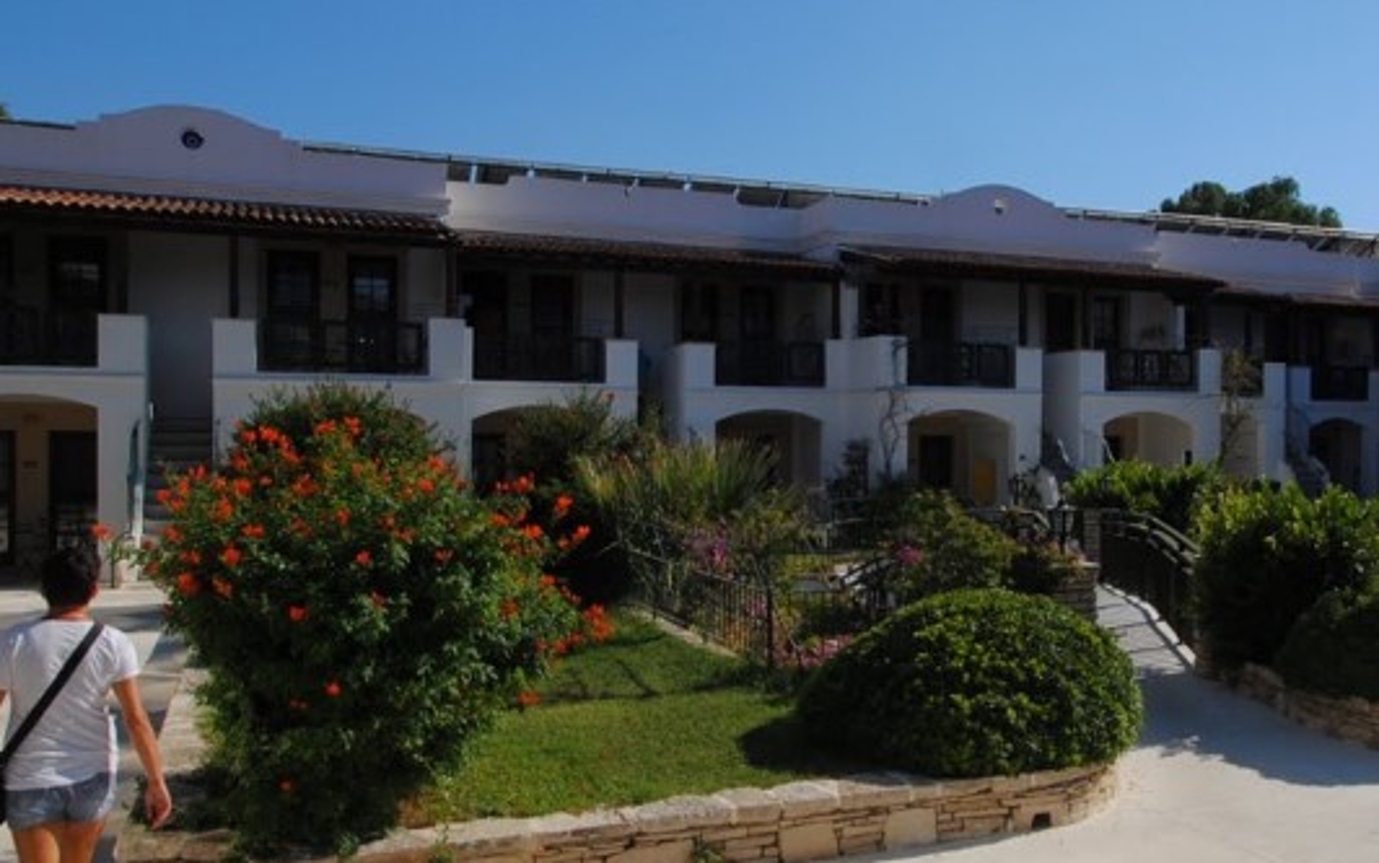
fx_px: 1241
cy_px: 459
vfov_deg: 38.3
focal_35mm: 33
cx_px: 885
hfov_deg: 57.2
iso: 100
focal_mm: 10
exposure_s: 1/200
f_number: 11
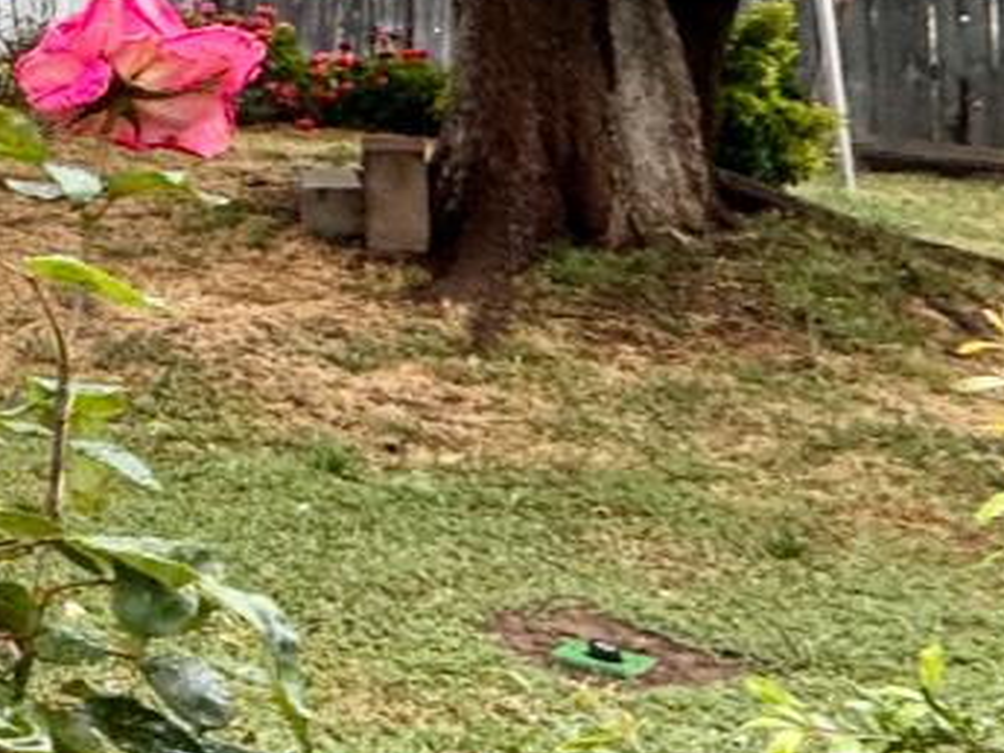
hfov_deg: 19.4
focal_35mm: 61
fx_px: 1769
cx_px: -972
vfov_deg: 22.0
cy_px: -177
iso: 40
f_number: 2.2
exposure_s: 1/143
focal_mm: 2.22
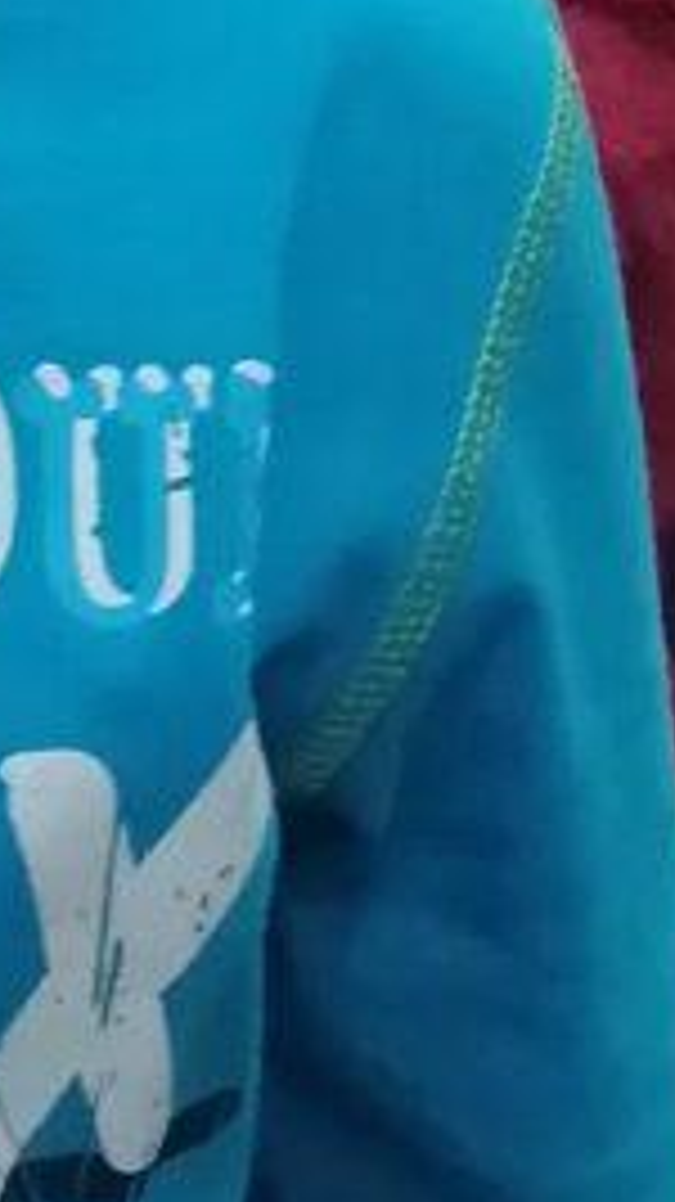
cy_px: -1013
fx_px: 5605
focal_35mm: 176
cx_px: -531
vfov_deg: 11.3
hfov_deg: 6.7
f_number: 1.8
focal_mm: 4.75
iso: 400
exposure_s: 1/100
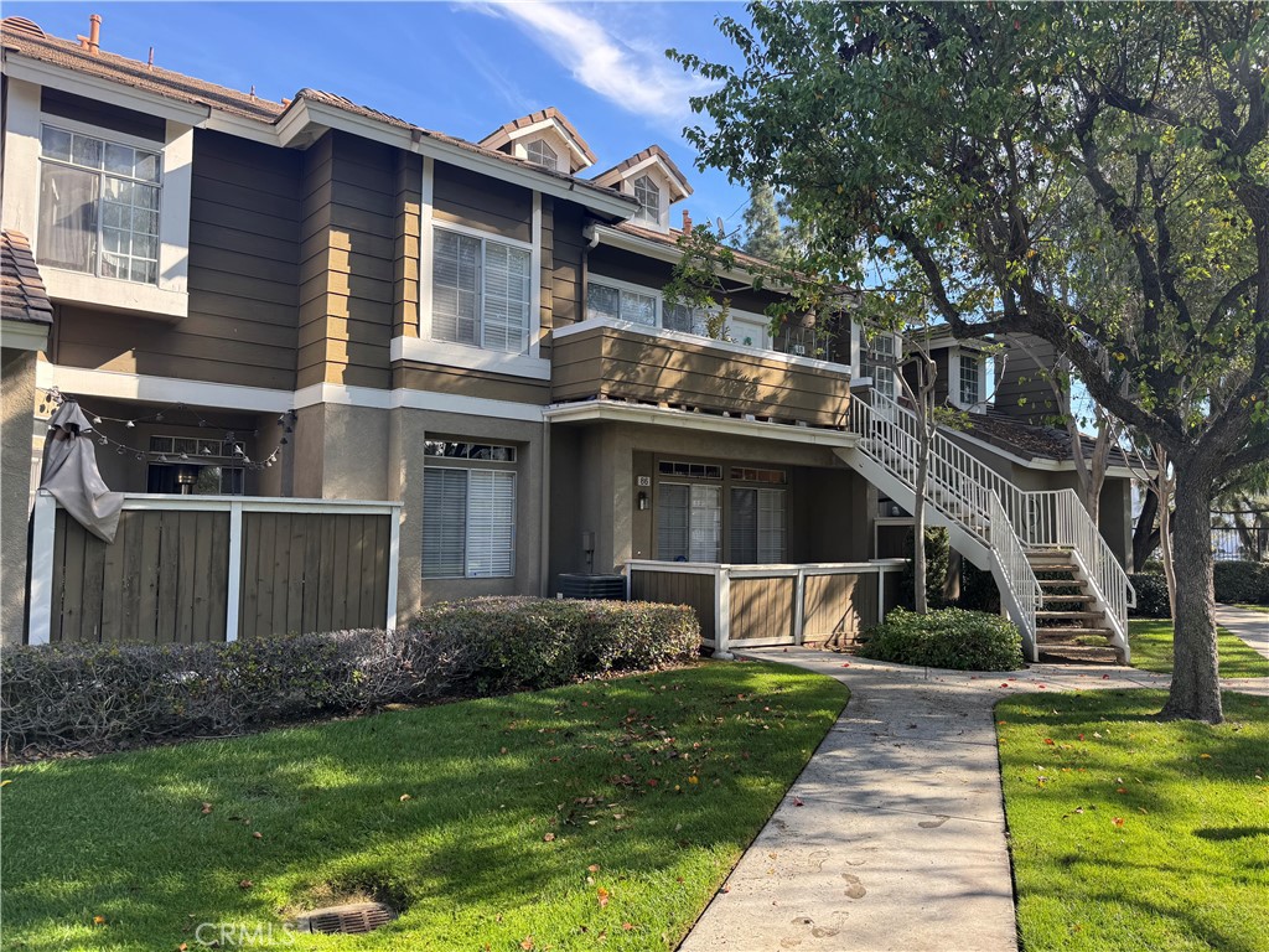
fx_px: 880
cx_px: 634
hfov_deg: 71.6
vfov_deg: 56.8
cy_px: 476
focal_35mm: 24
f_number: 1.78
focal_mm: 6.76
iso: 80
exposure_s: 1/822
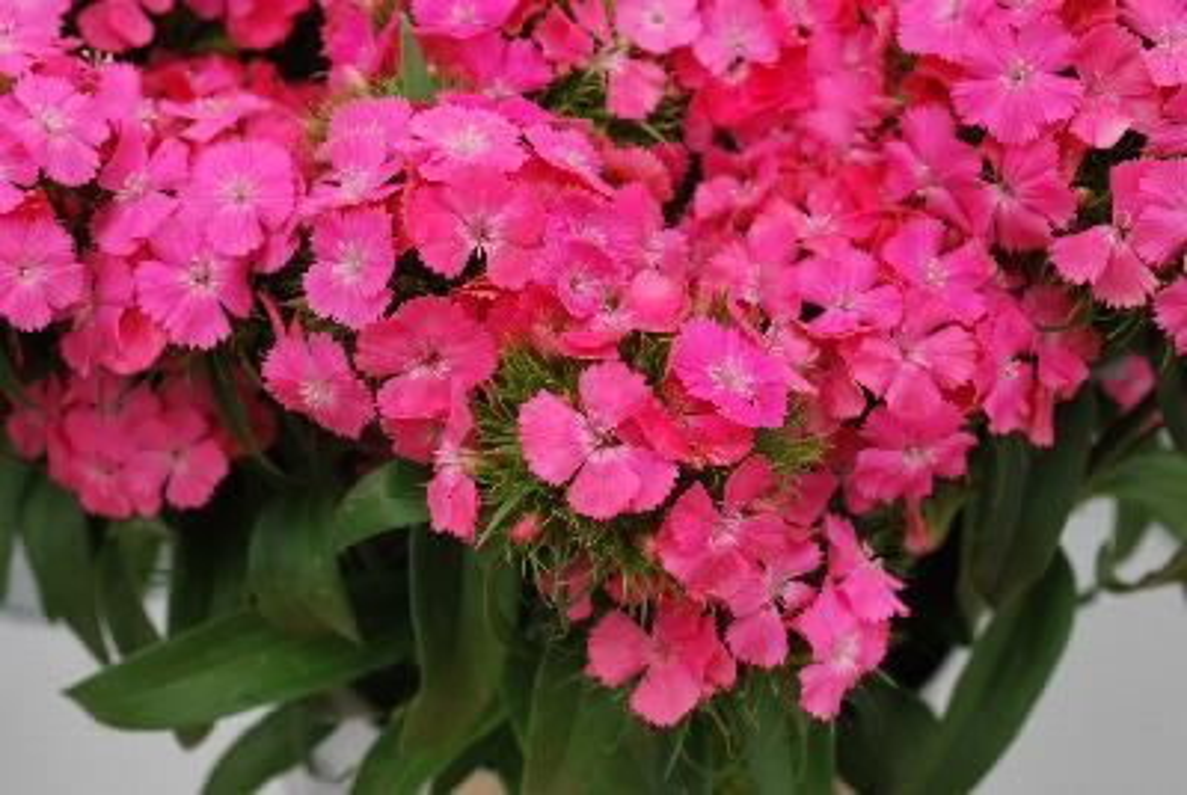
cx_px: 594
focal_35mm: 57
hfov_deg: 35.0
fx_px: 1882
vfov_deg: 23.9
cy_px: 398
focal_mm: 38
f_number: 8
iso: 140
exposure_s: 1/60
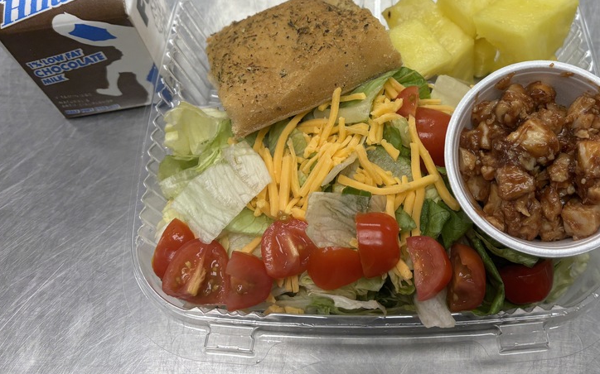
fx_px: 638
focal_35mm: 39
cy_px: 78
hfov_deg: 49.7
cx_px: 388
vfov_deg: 31.9
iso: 40
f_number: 1.6
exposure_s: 1/120
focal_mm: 5.96
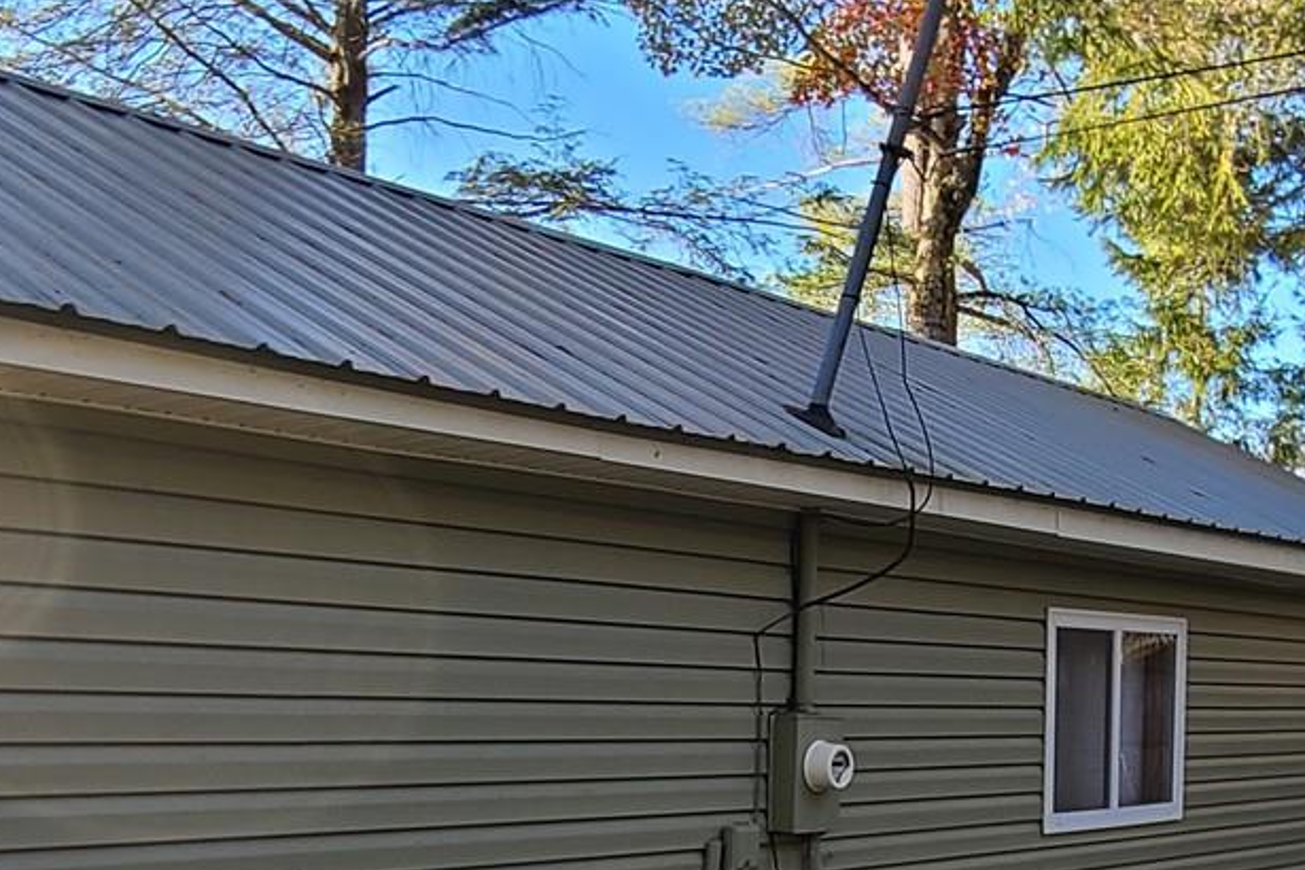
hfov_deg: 43.6
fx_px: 1631
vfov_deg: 28.6
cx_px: 698
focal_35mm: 45
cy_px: 800
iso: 50
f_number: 2.2
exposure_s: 1/257
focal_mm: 2.2
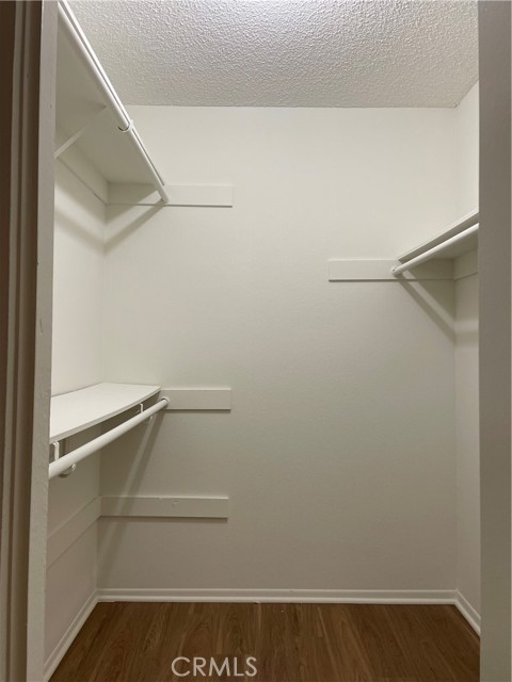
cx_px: 256
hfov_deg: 53.1
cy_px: 341
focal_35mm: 26
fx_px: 513
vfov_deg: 67.3
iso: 80
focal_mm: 4.2
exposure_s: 1/60
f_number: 1.6
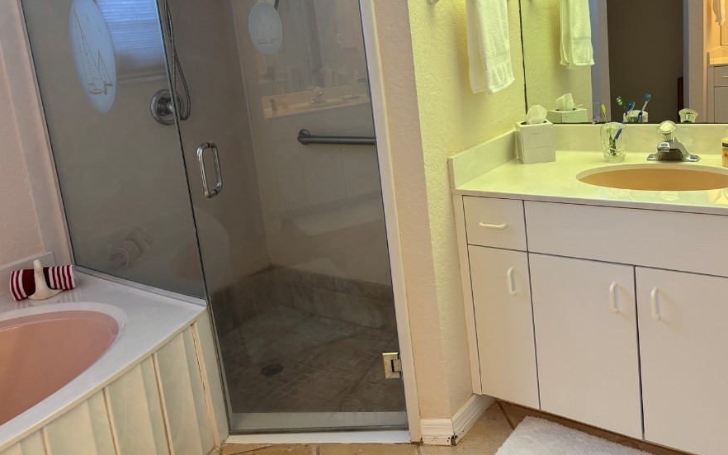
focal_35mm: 32
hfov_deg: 59.6
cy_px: 149
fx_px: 635
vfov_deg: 38.9
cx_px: 398
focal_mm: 5.96
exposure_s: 1/60
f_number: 1.6
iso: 64
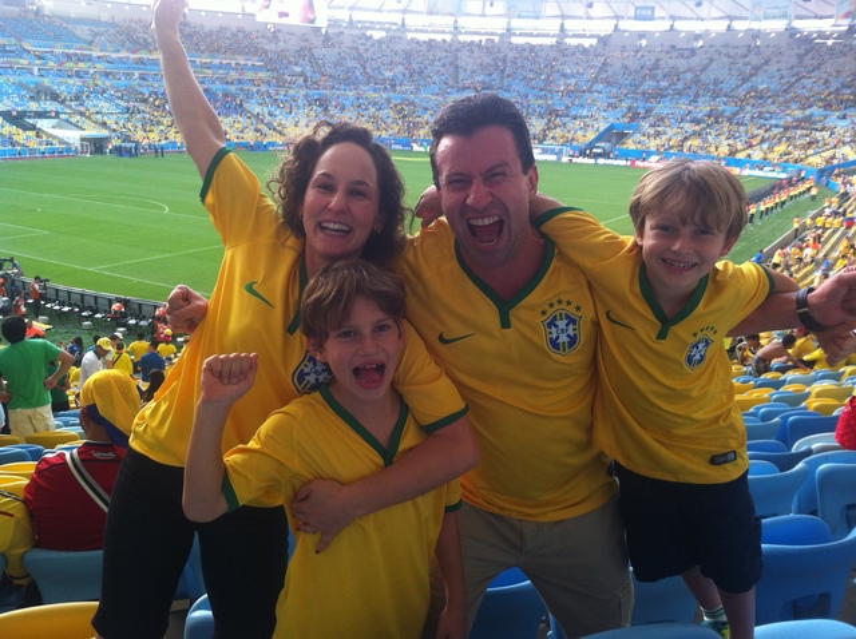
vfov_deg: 40.6
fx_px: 864
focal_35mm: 35
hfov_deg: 52.7
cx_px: 428
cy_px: 320
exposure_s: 1/120
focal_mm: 3.85
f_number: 2.8
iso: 100
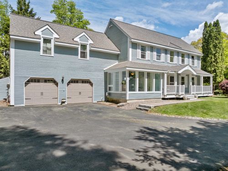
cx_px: 114
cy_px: 86
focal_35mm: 24
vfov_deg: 56.7
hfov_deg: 71.6
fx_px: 158
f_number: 2.8
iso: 110
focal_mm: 12.29
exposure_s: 1/2000
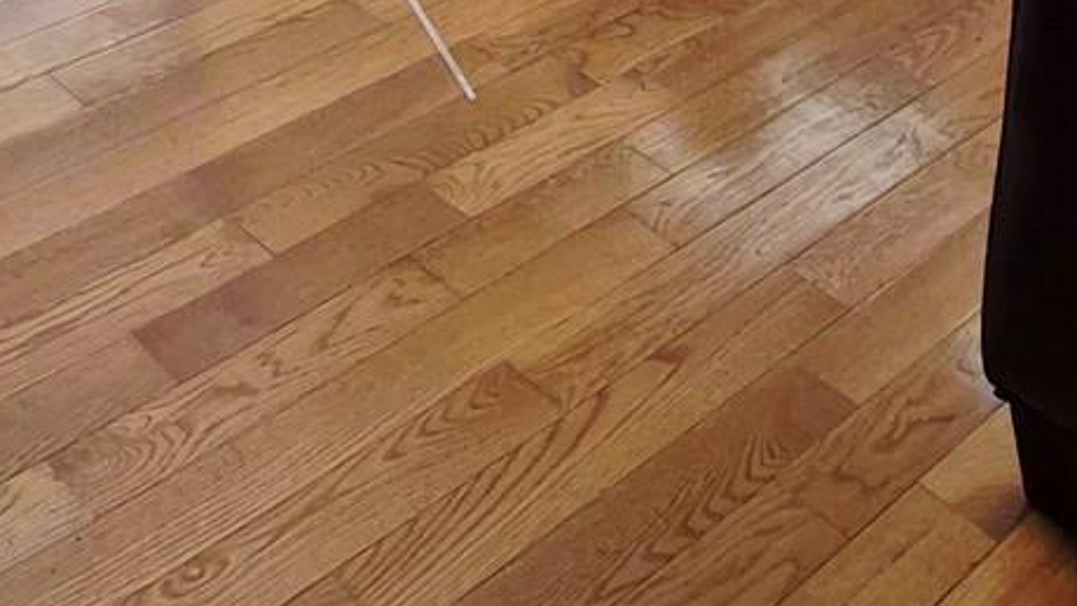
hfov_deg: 32.9
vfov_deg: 13.5
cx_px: 314
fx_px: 1800
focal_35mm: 63
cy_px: -882
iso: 25
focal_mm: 1.7
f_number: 2.2
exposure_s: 1/132
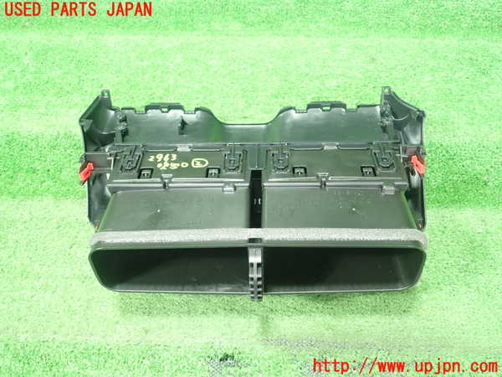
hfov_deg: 60.0
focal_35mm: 30
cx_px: 251
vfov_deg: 46.8
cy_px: 188
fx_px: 435
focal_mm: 5.5
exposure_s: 1/60
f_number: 2.3
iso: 800
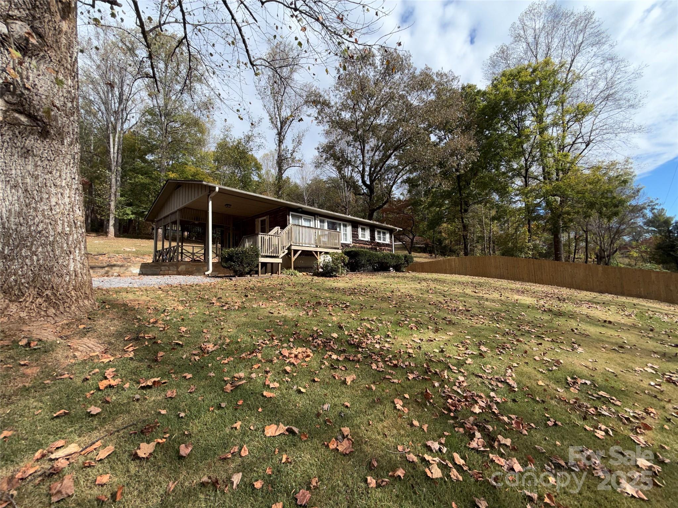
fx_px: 274
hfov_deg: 102.1
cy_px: 254
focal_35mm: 14
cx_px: 339
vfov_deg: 85.7
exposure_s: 1/955
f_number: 2.2
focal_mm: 2.22
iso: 16
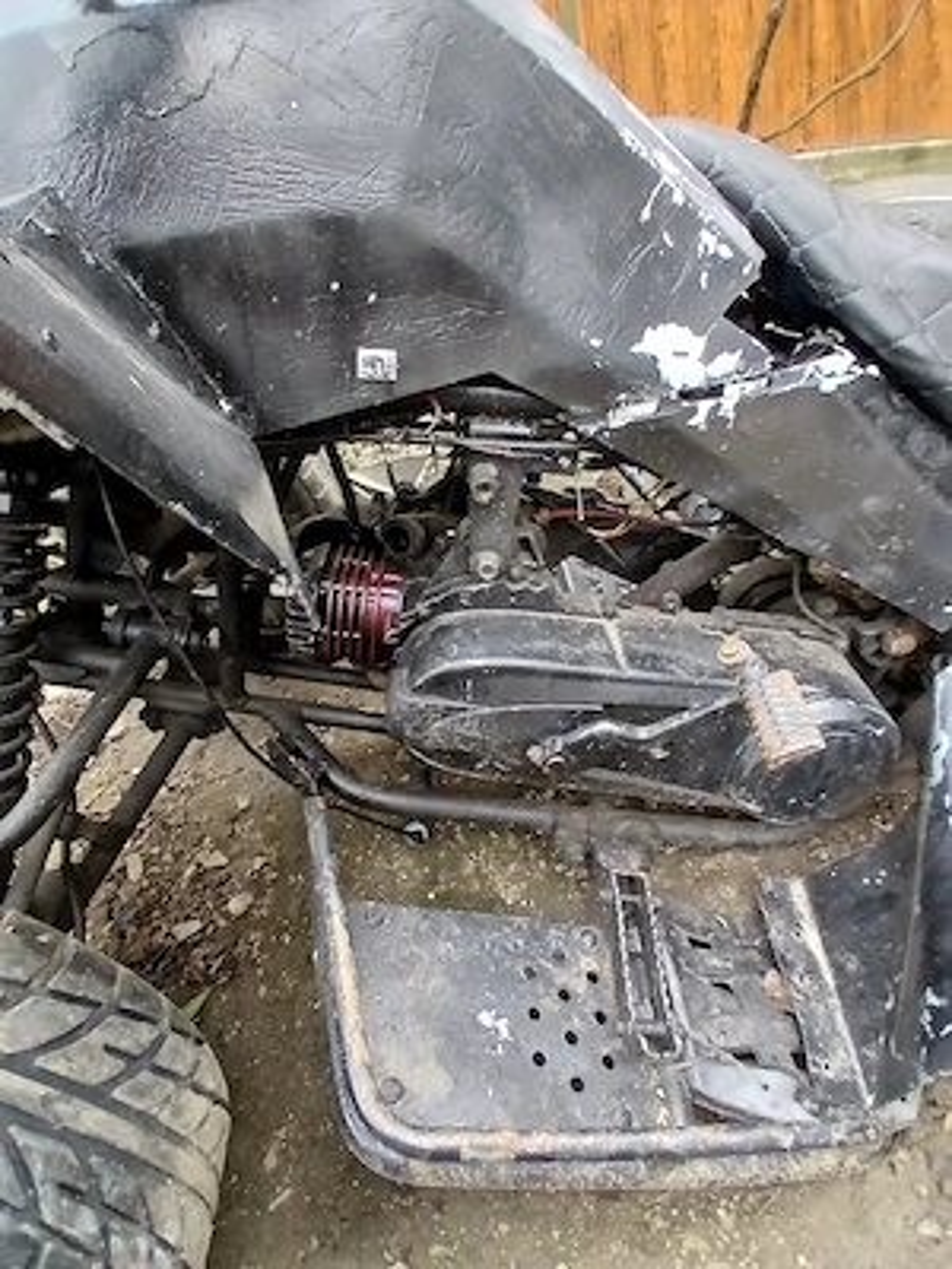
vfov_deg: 91.0
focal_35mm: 17
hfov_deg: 74.7
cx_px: 476
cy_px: 634
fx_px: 623
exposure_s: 1/60.2
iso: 100
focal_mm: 1.4
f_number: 2.2
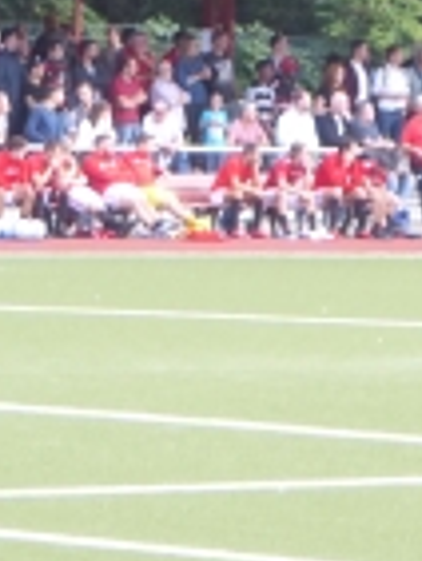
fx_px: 7807
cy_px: -36
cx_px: 135
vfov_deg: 4.1
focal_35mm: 481
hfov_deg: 3.1
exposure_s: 1/40
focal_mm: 27.1
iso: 400
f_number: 5.4
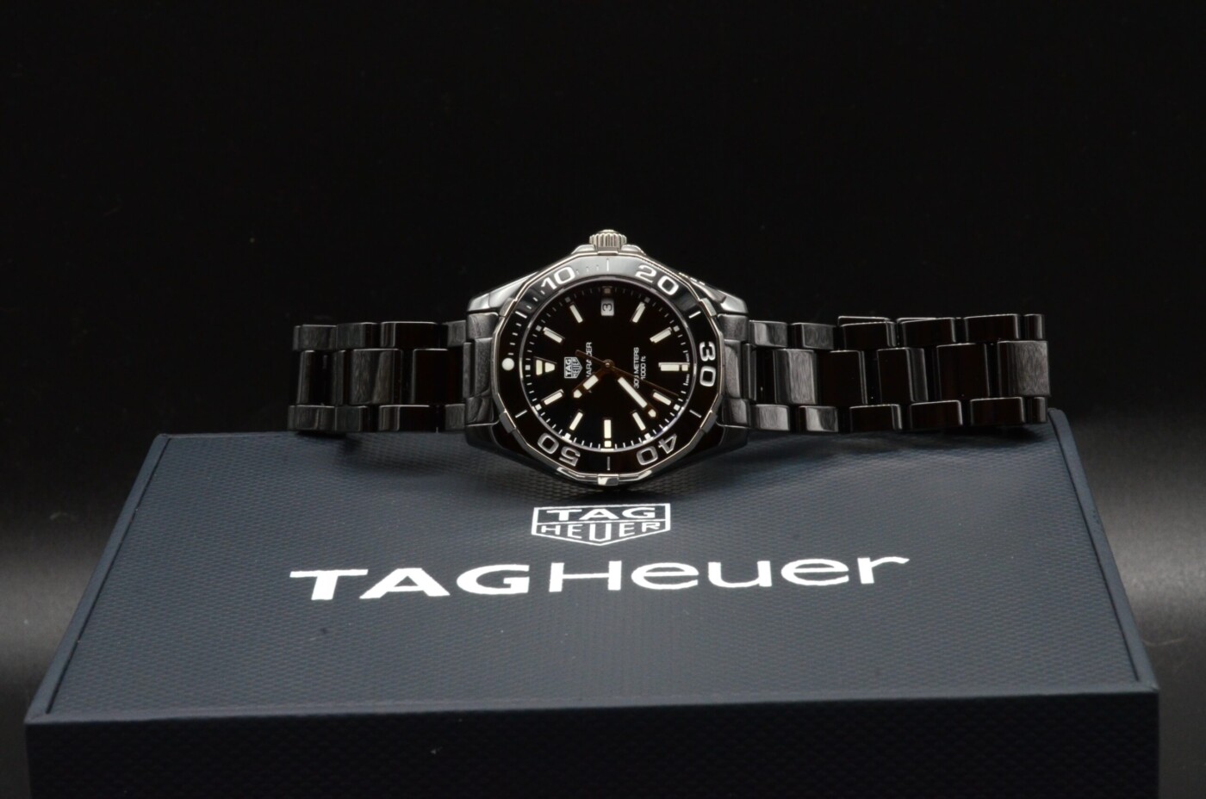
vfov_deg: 15.1
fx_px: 3009
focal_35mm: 90
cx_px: 603
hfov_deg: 22.7
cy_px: 400
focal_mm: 60
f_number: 22
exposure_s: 1/40
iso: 1600
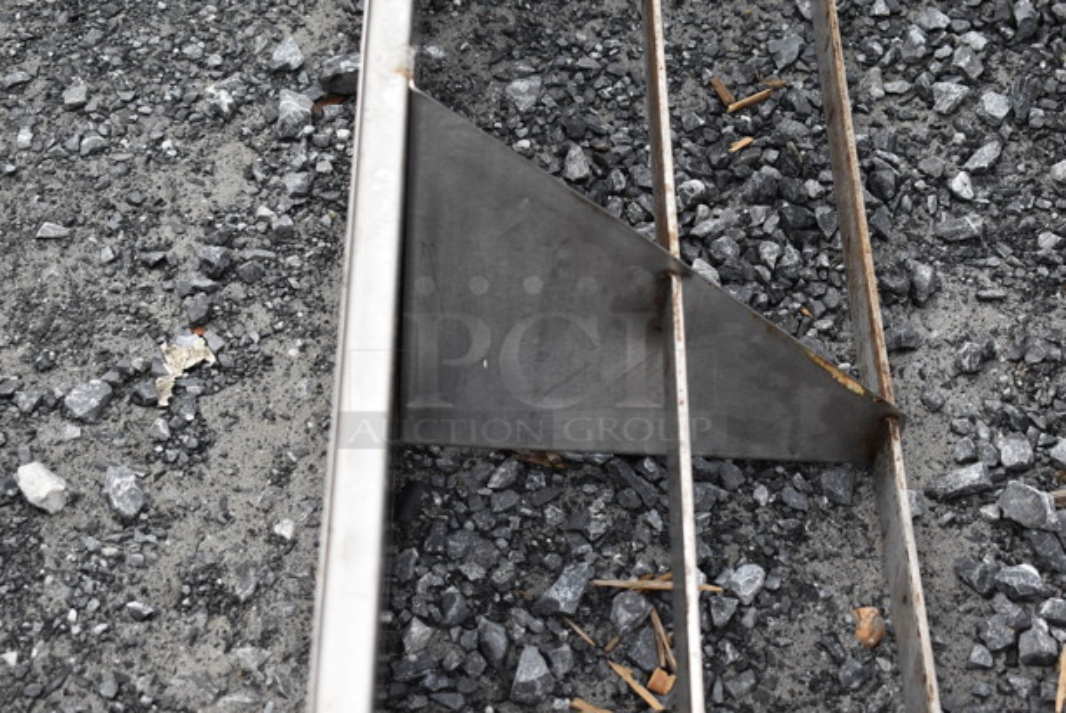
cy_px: 356
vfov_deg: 20.2
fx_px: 2001
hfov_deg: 29.8
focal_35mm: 68
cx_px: 533
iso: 200
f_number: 6.3
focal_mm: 45
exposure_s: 1/200
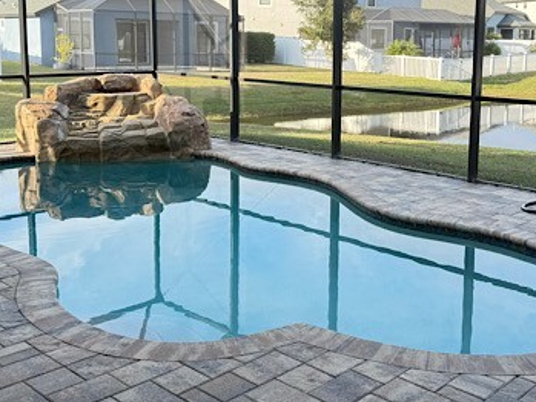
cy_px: 123
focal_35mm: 44
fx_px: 682
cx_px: 321
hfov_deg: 42.7
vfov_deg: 32.5
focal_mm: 6.76
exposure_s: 1/393
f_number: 1.78
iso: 80
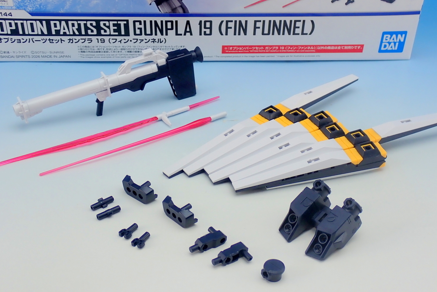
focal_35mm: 53
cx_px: 222
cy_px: 136
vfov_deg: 25.5
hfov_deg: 37.5
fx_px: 643
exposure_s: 1/20
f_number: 4.5
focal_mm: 9.01
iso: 100
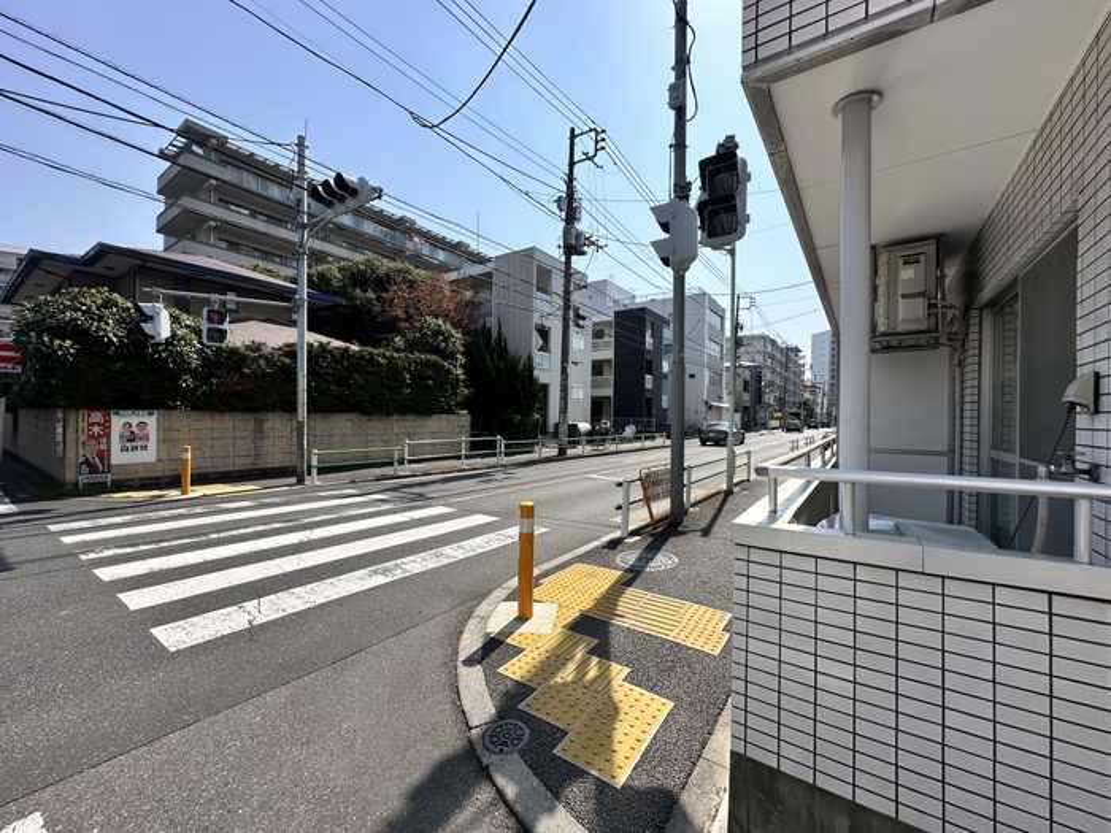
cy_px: 416
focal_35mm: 14
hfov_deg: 102.1
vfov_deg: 85.7
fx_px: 449
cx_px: 556
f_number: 2.2
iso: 40
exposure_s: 1/1511
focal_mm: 2.22
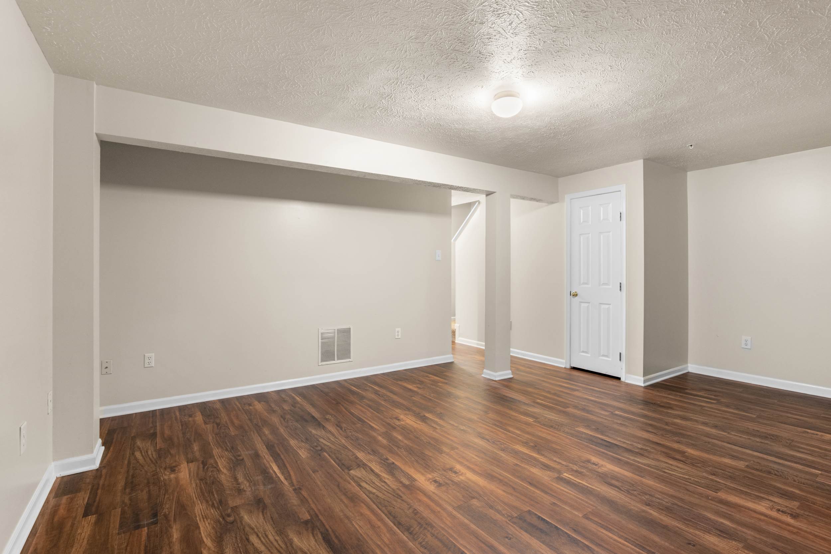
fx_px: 392
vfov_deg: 70.4
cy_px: 277
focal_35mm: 17
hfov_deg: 93.3
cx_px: 416
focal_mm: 16
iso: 640
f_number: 8
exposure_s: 4
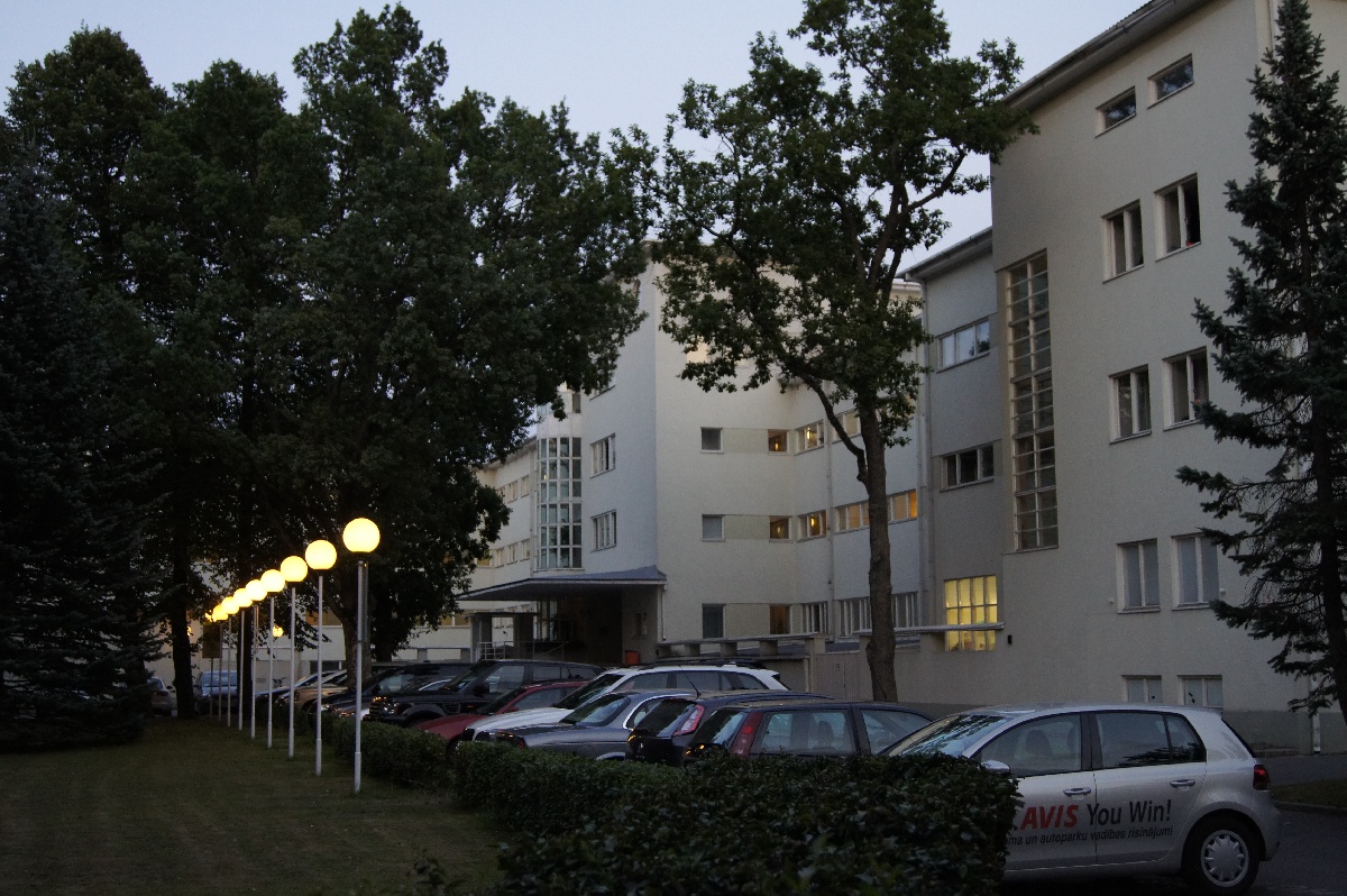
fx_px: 1570
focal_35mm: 42
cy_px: 448
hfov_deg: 46.4
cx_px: 674
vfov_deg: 31.8
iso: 800
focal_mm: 28
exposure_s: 1/60
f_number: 4.5
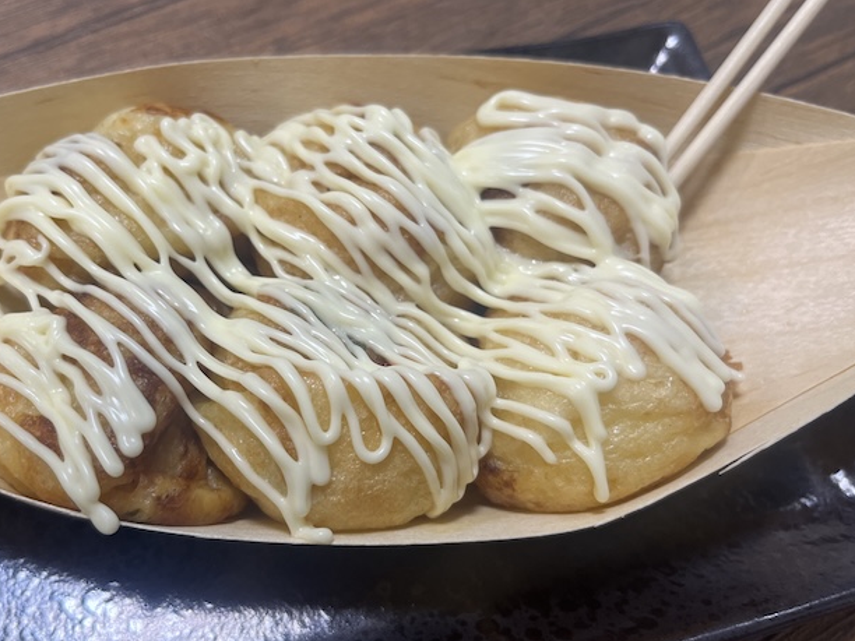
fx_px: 840
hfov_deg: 53.4
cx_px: 328
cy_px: 349
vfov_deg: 41.8
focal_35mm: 34
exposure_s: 1/60
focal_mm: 5.1
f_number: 1.6
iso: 64
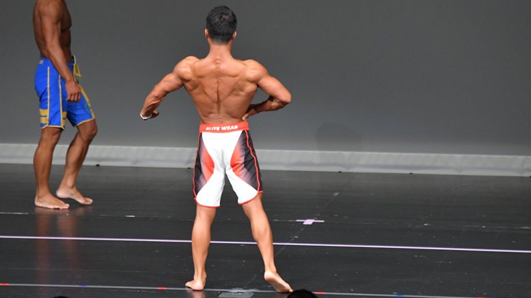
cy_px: 151
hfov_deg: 5.5
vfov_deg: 3.1
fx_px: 5547
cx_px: 266
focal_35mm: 394
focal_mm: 250
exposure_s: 1/400
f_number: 5.6
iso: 5000
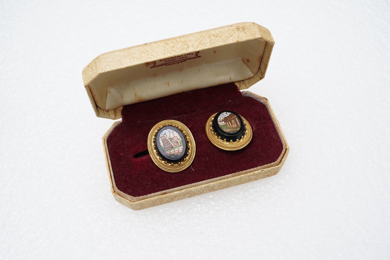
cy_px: 130
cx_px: 195
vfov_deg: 29.9
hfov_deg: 43.6
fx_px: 487
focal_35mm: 45
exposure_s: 1/100
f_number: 20
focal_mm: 30
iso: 640
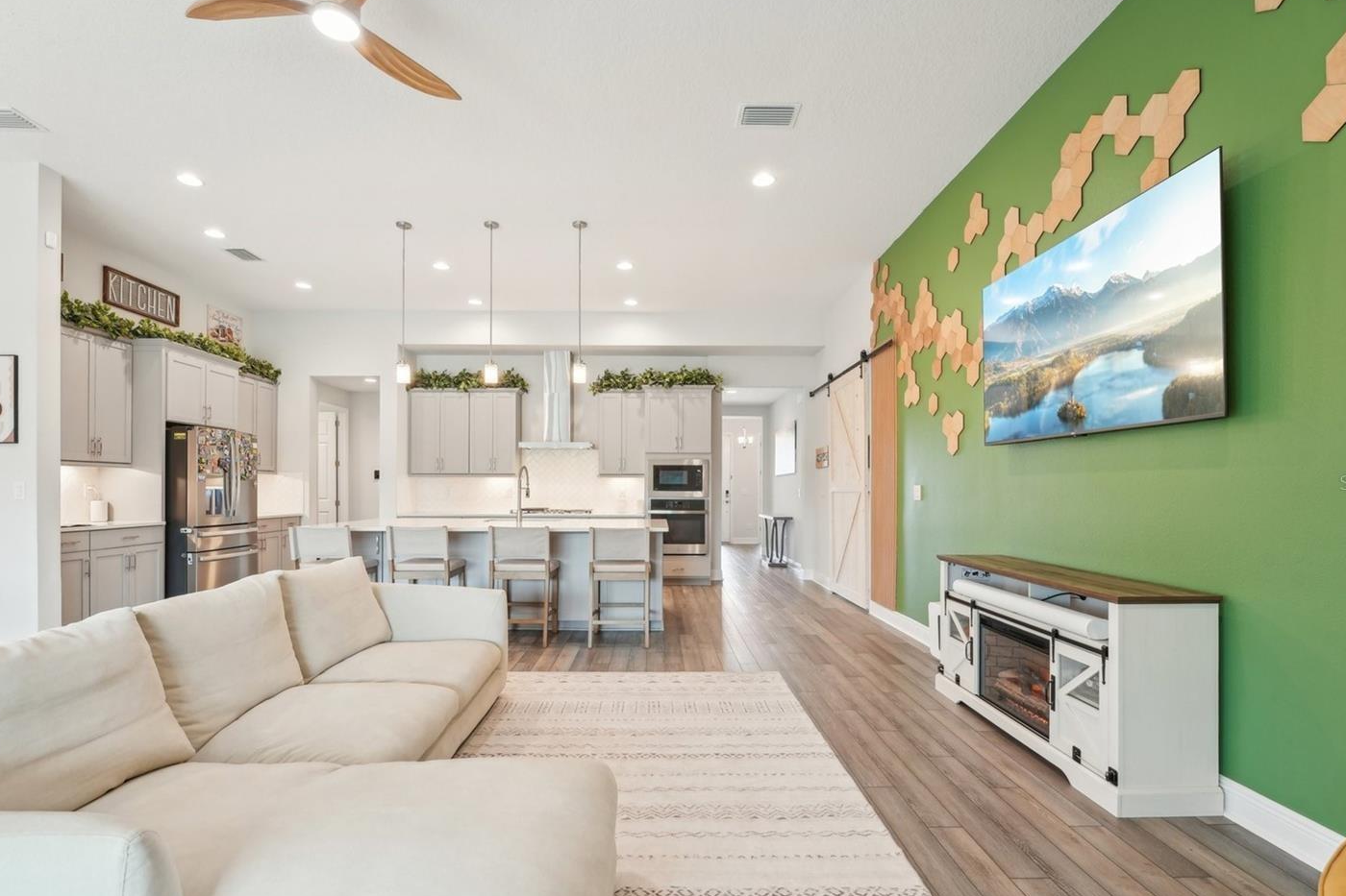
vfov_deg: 73.6
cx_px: 661
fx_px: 598
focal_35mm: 16
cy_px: 482
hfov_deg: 96.7
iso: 200
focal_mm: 14
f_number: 8
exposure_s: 1/6
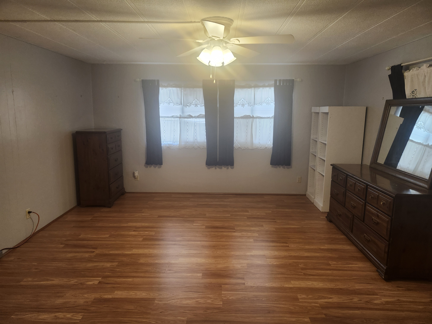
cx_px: 216
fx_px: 287
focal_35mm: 23
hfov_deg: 73.9
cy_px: 162
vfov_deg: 58.9
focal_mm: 5.54
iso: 250
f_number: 1.8
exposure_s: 1/120
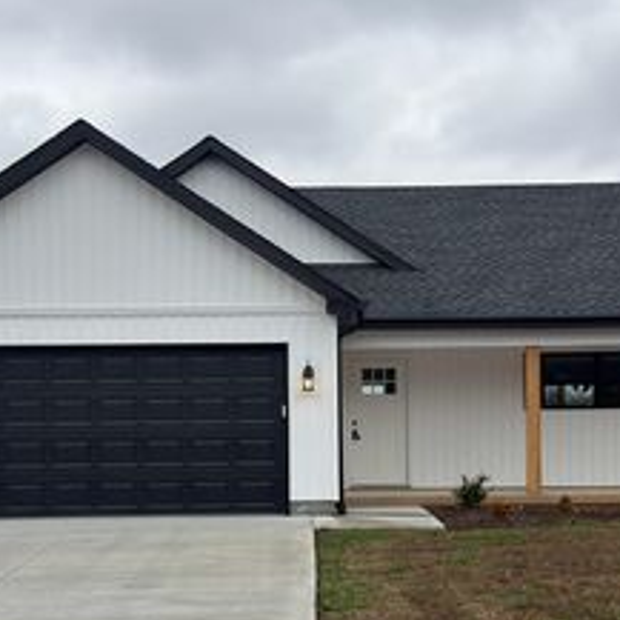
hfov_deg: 28.2
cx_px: 326
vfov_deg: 28.0
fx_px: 1236
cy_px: 416
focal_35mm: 61
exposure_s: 1/1562
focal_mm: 6.76
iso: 64
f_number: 1.78
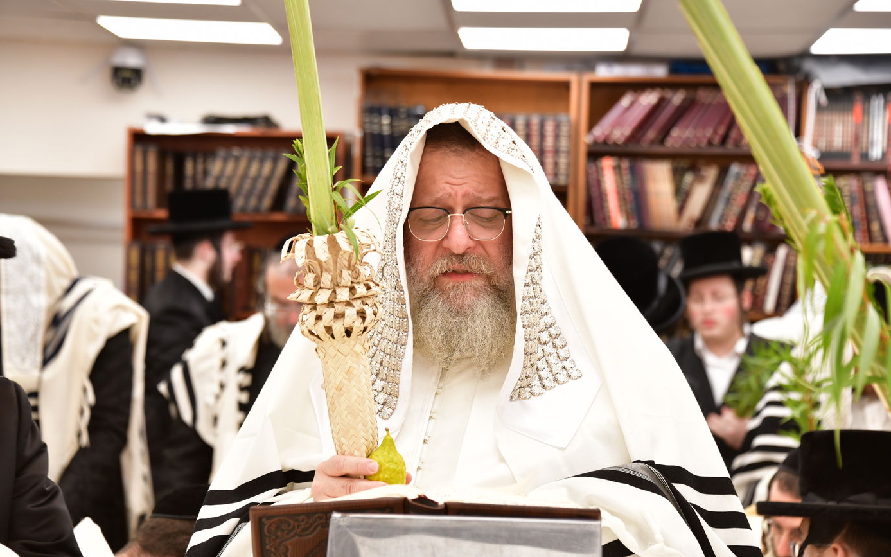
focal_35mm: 108
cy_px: 259
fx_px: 2623
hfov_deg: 19.3
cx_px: 446
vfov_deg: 12.1
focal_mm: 105
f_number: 5.6
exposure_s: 1/100
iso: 1250
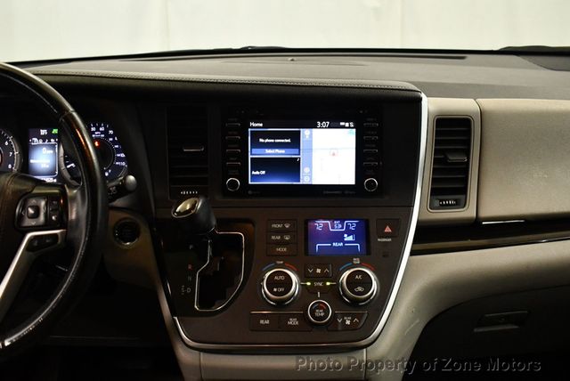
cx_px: 285
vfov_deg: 36.9
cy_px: 190
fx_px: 571
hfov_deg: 53.1
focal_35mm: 36
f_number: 3.5
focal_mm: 18
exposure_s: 1/125
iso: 2500
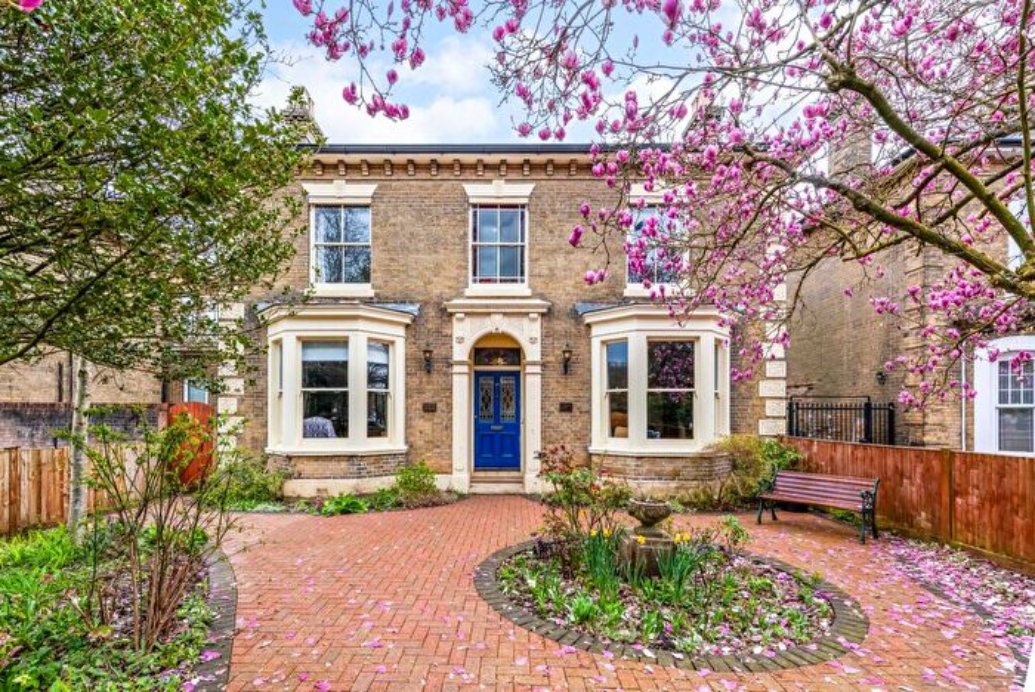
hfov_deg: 100.3
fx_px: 432
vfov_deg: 77.4
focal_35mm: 15
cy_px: 346
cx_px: 518
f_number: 8
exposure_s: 1/320
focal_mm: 15
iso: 320
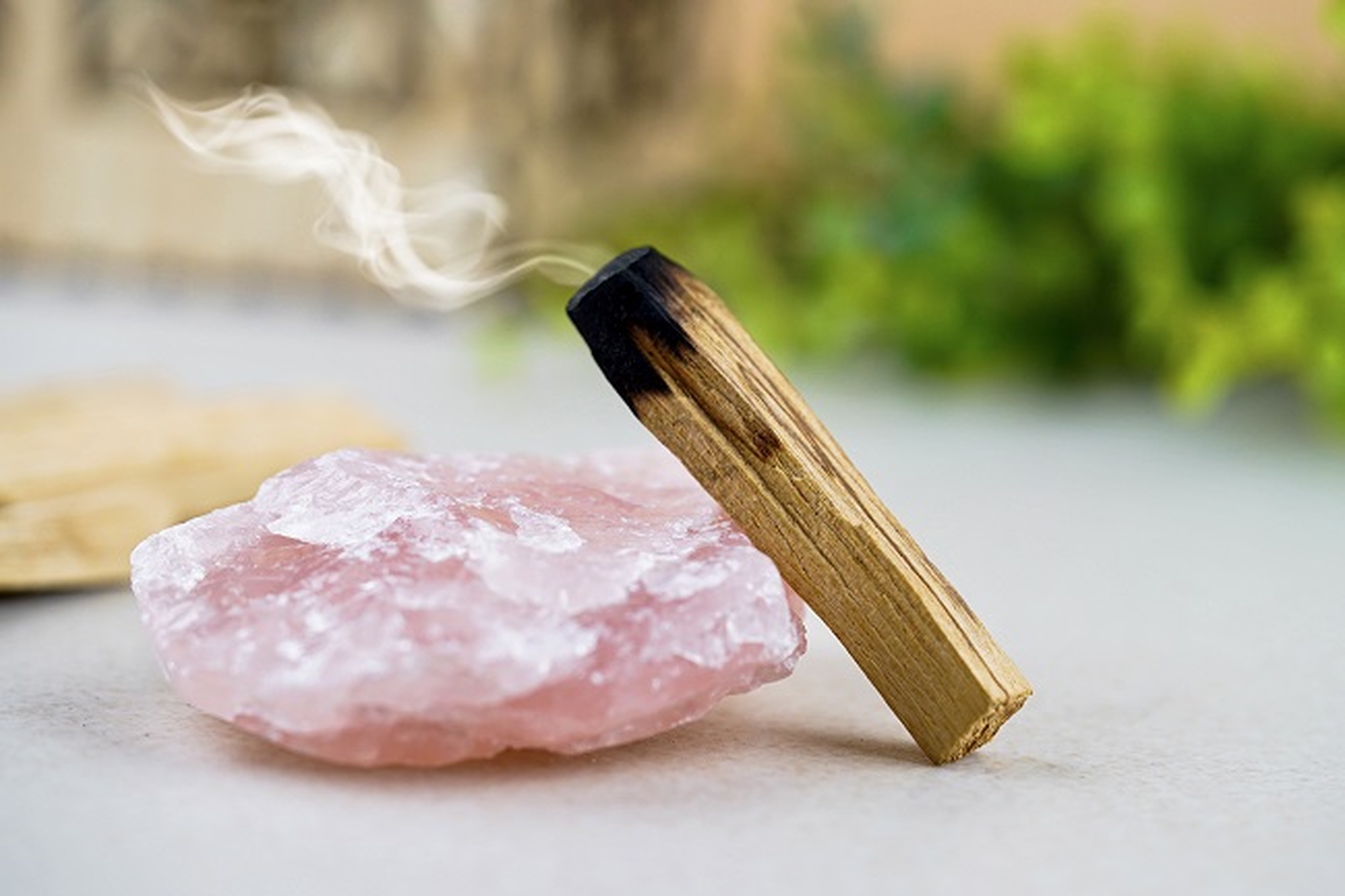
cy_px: 448
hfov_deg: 22.6
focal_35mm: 90
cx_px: 672
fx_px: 3361
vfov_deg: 15.2
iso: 1000
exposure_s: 1/60
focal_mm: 90
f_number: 4
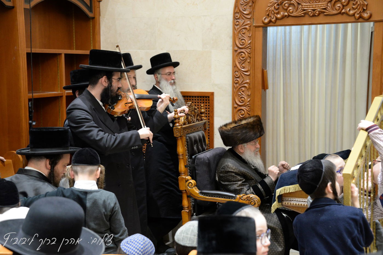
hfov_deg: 32.4
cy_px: 128
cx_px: 192
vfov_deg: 21.9
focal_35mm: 62
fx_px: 660
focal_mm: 62
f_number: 5
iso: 2500
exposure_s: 1/60
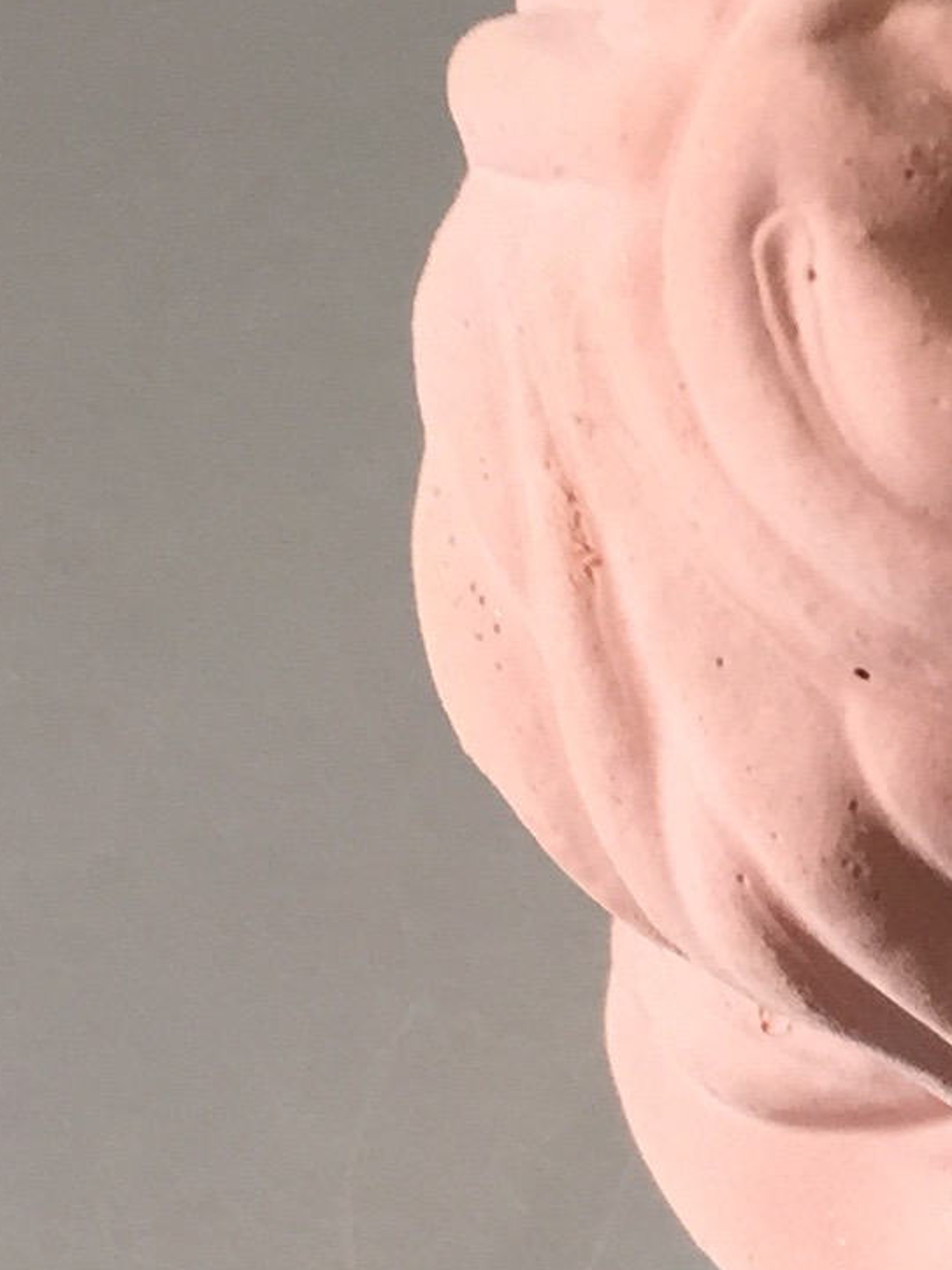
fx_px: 4805
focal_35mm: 131
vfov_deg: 15.0
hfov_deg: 10.6
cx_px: 1702
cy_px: 936
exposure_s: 1/120
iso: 32
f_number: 2.2
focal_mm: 4.15
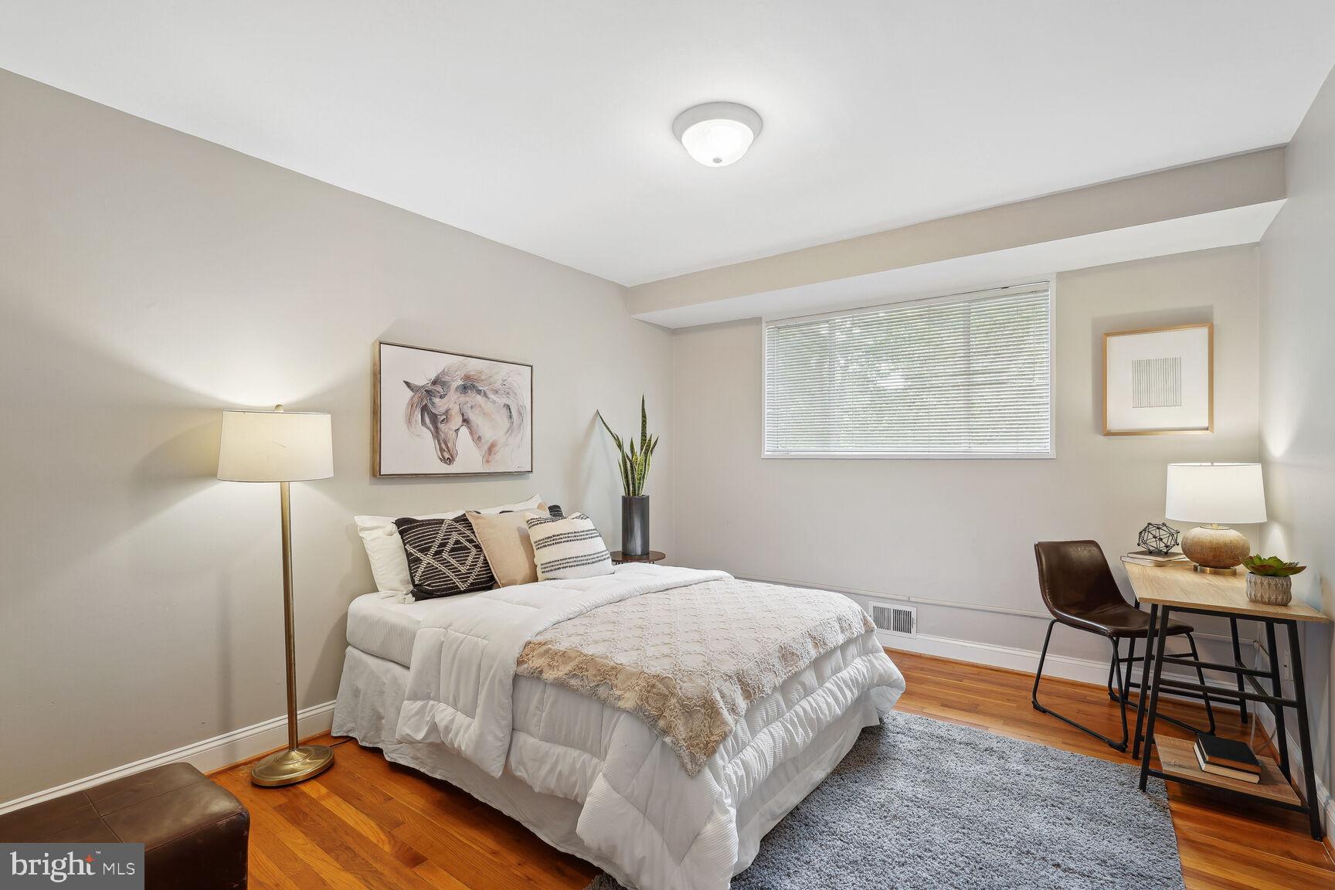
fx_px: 612
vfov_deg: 72.1
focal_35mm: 16
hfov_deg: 95.0
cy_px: 445
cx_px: 668
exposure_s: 1/5
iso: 200
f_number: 8
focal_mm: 16.5
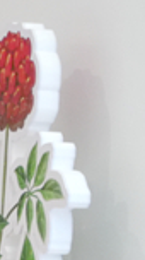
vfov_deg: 3.3
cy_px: 231
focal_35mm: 653
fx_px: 4484
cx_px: -341
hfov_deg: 1.8
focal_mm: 105
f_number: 4
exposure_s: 1/200
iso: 1600
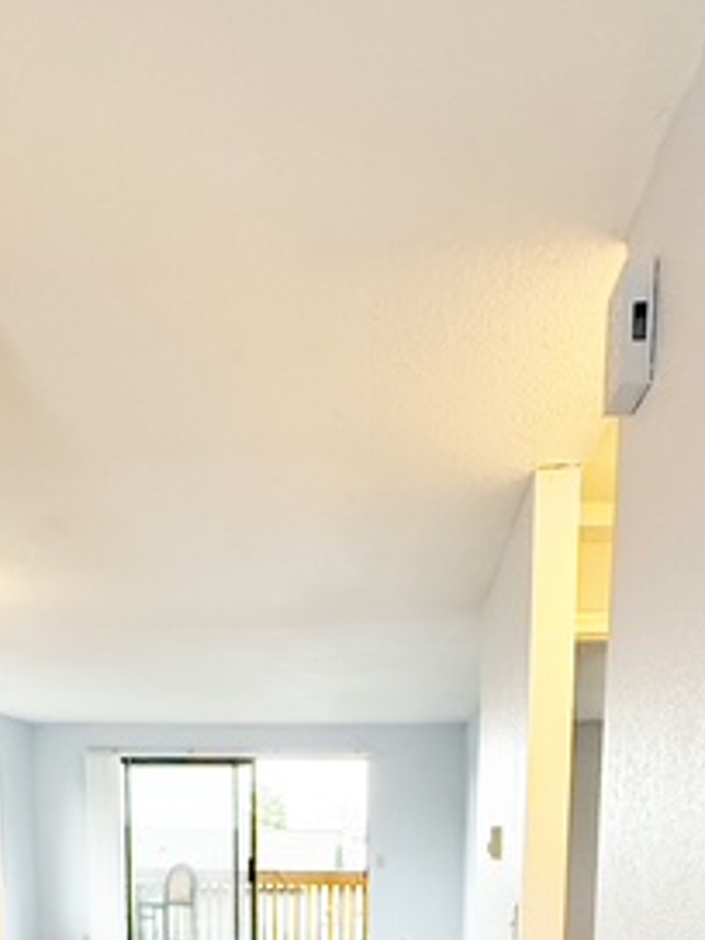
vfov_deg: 45.8
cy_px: 957
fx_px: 896
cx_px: 314
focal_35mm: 33
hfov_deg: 42.9
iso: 320
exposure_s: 1/120
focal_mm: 2.22
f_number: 2.2
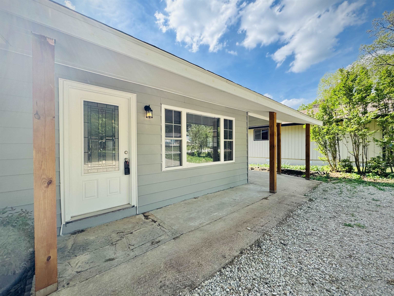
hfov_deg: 102.1
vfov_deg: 85.7
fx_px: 159
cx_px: 197
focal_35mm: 14
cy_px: 148
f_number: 2.2
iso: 40
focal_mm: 2.22
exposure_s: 1/505
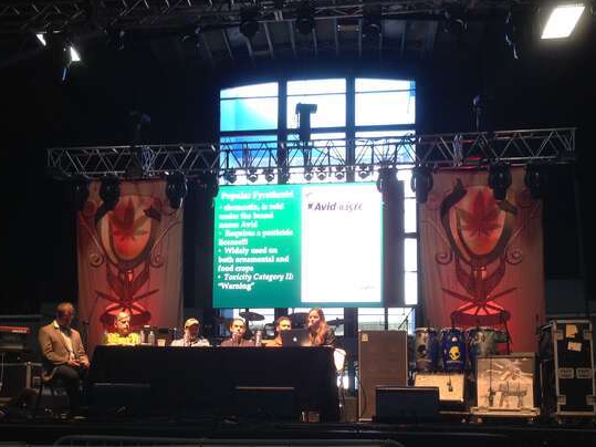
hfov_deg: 38.8
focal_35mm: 49
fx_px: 843
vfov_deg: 29.4
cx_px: 239
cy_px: 312
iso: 50
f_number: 2.4
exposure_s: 1/30
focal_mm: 4.12
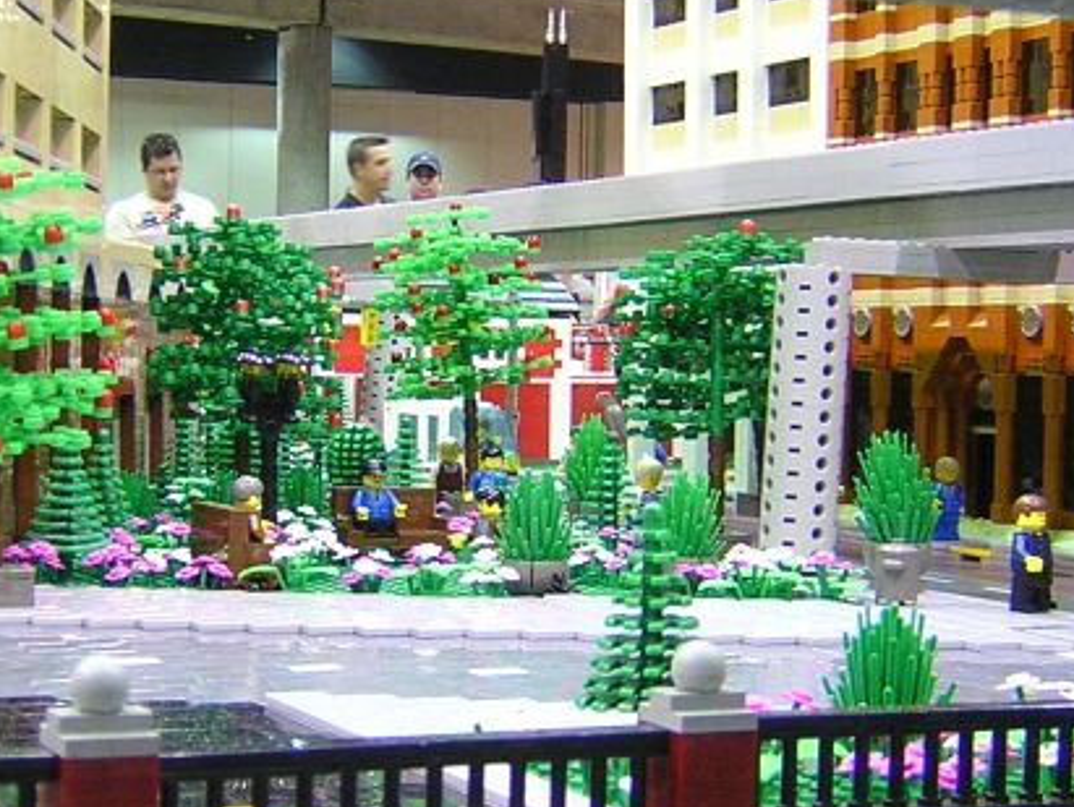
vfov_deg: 21.0
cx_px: 415
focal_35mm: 70
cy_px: 371
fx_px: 2174
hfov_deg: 27.7
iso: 251
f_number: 2.6
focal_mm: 4.7
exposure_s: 1/5.8
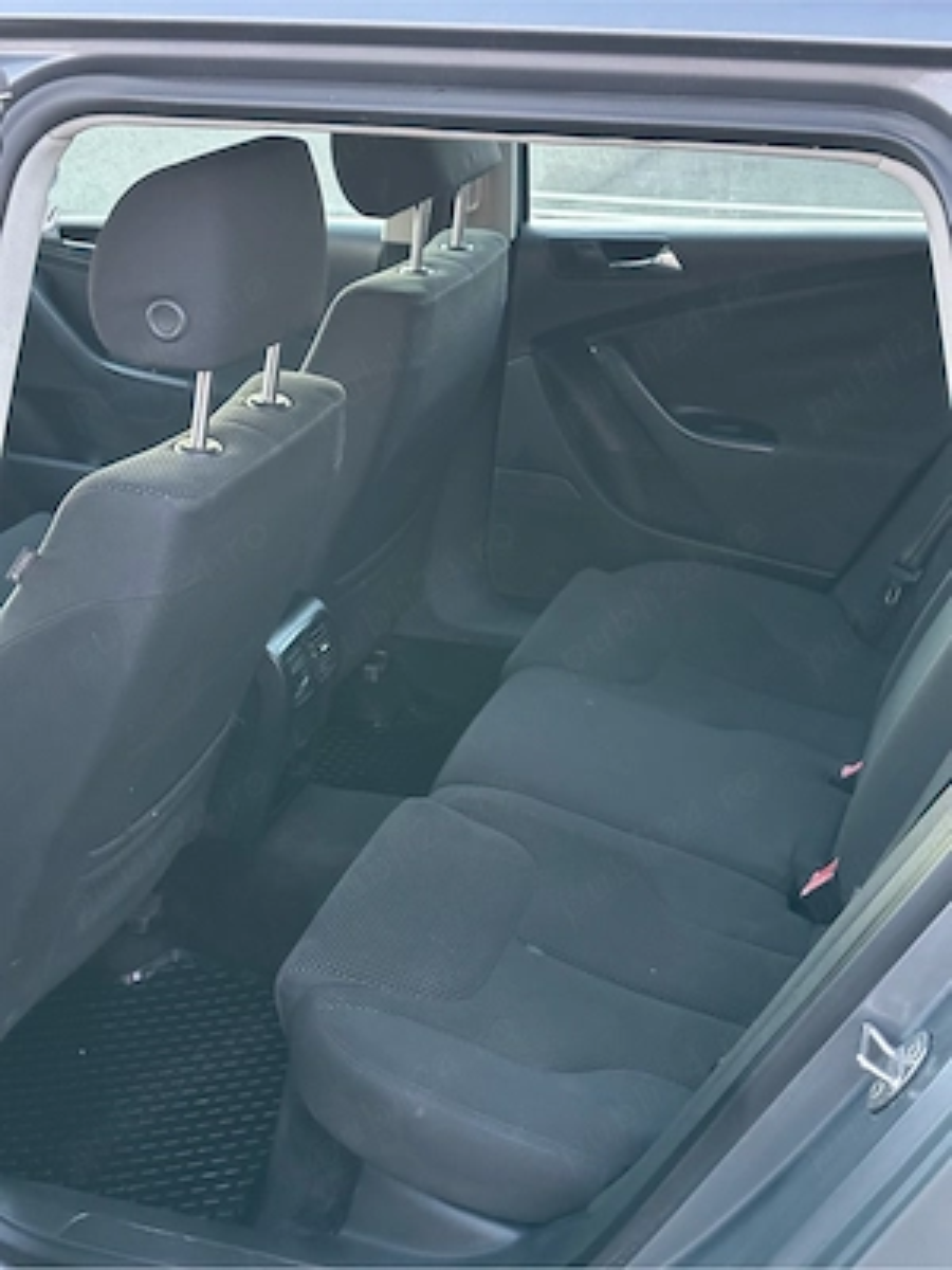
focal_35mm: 48
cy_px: 635
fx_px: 1760
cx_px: 476
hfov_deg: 30.3
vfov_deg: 39.7
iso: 640
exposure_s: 1/30
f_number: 1.78
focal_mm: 6.86
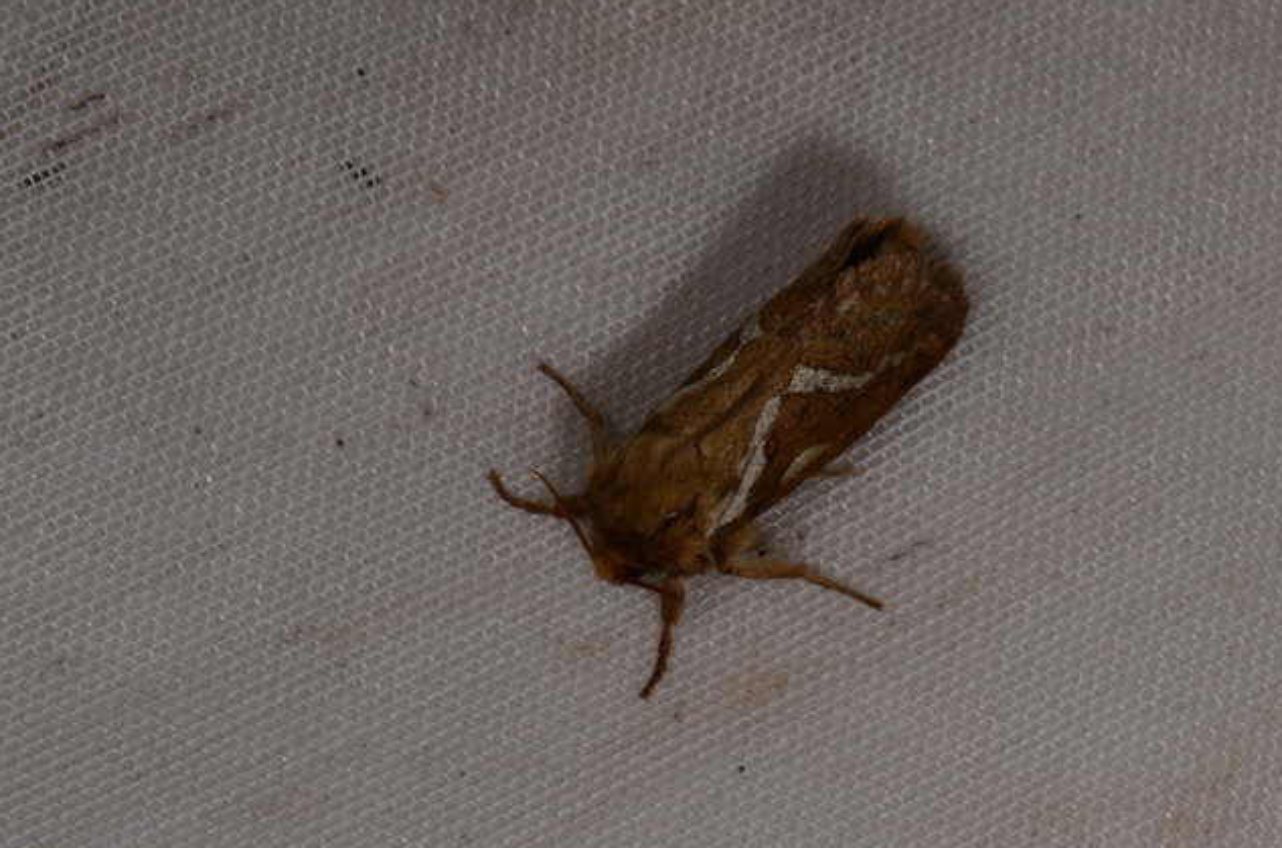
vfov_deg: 8.6
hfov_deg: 12.9
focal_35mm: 160
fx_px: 5672
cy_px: 443
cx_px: 731
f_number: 32
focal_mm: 85
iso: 100
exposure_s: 1/60
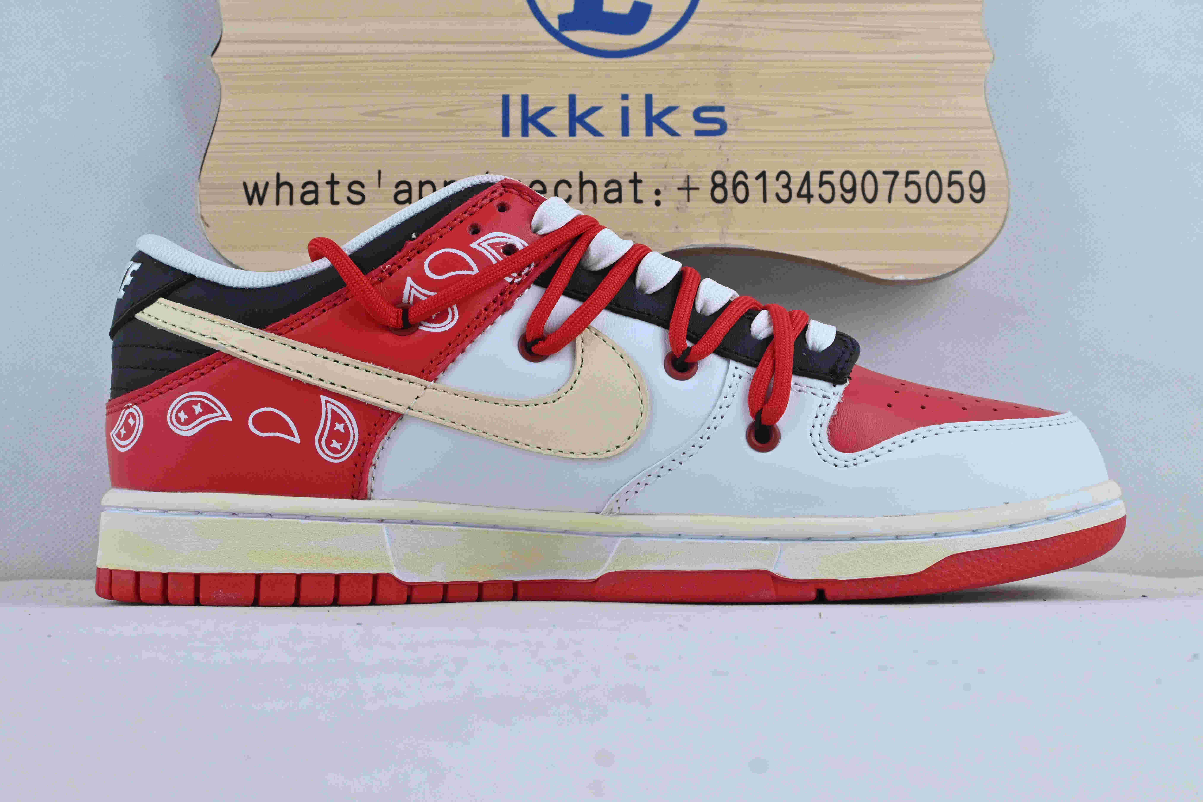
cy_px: 401
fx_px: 1654
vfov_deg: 27.3
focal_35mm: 50
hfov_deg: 40.0
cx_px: 602
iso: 1000
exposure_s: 1/160
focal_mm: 33
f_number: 10
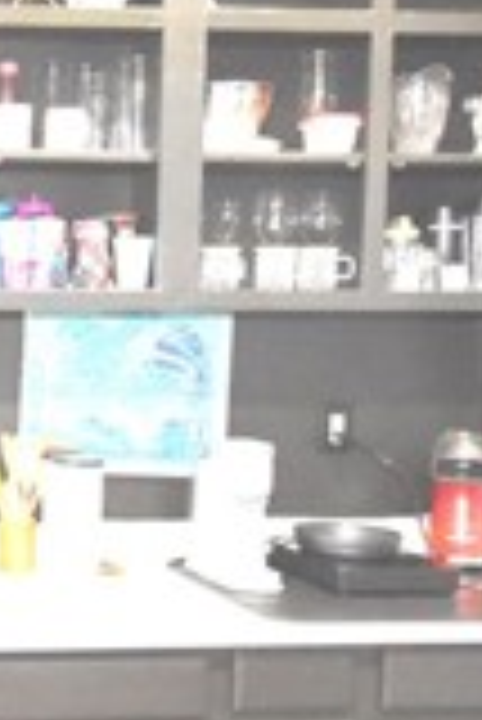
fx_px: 1202
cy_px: 302
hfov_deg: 19.8
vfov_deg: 33.3
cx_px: -234
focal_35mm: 60
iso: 3200
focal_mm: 10
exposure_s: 1/60
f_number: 4
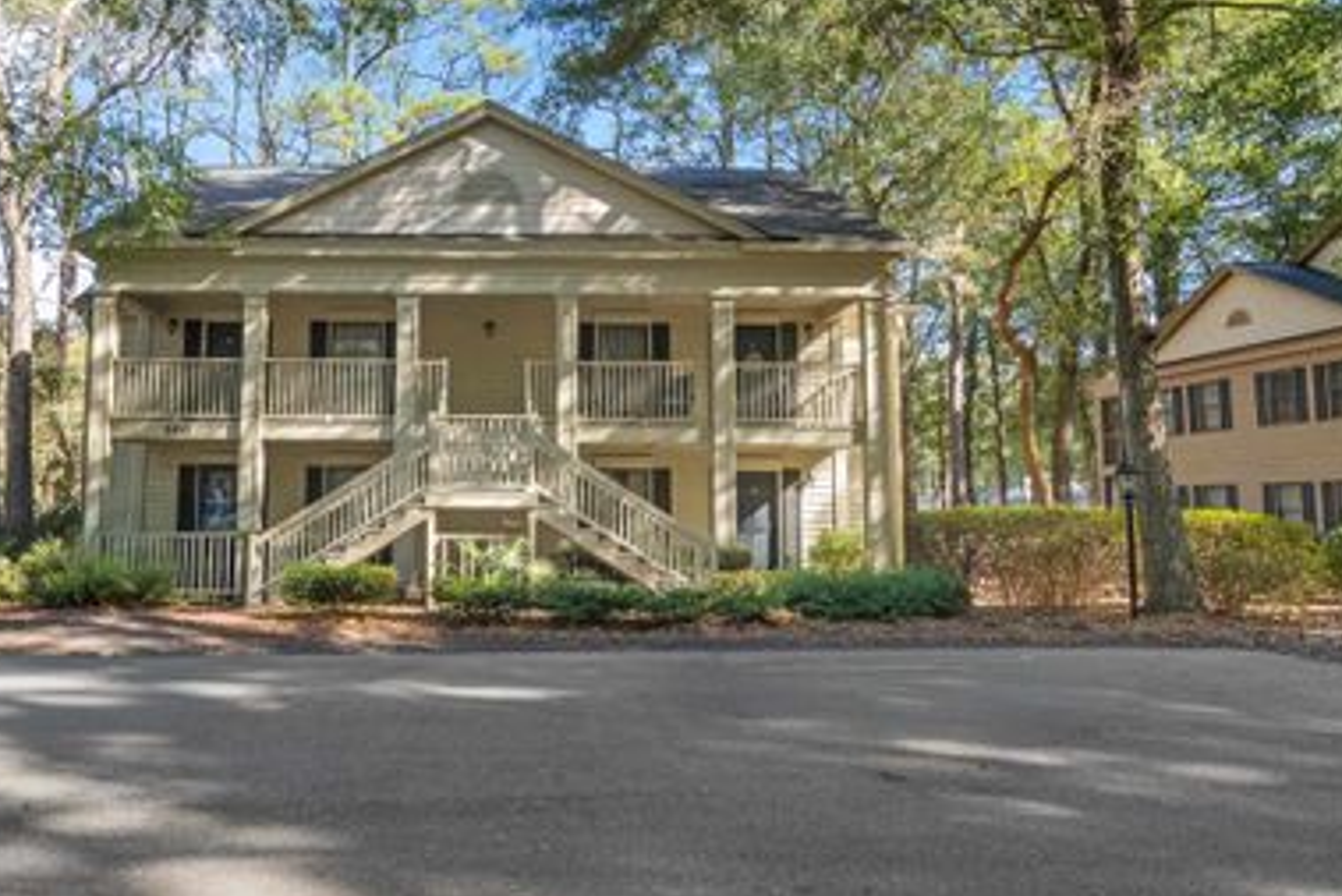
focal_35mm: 29
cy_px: 395
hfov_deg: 62.6
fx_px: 1081
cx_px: 489
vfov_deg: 44.9
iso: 640
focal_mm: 22
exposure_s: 1/60
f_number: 8
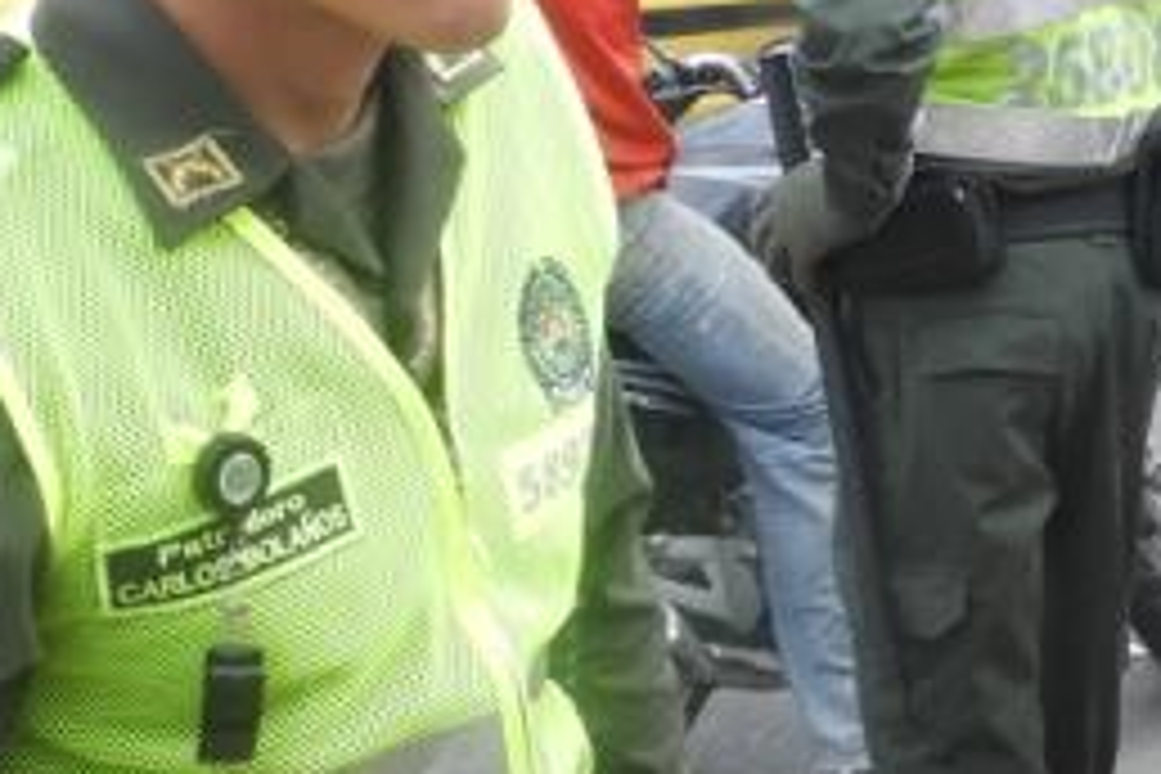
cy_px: 680
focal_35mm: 124
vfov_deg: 11.0
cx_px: 1404
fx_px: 3999
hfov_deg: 15.9
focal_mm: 5.4
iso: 100
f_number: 3.5
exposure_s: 1/125
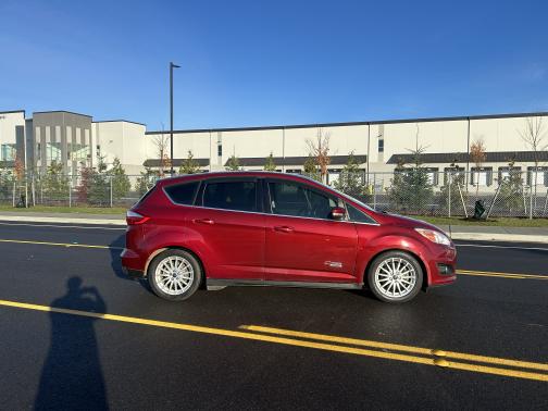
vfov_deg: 53.1
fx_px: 412
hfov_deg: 67.3
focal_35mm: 26
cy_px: 206
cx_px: 274
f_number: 1.5
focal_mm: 5.7
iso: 50
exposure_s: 1/4274
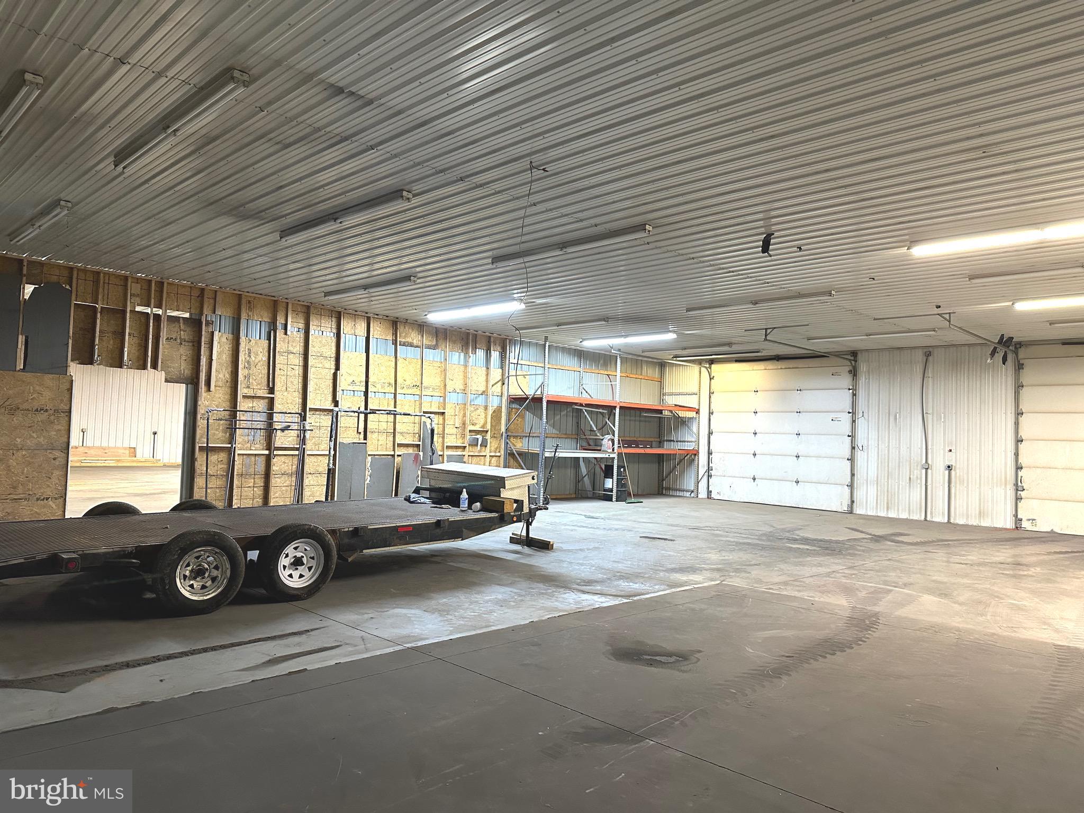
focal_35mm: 24
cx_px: 542
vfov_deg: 56.8
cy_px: 406
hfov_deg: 71.6
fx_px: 752
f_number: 1.78
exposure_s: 1/41
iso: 500
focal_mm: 6.86
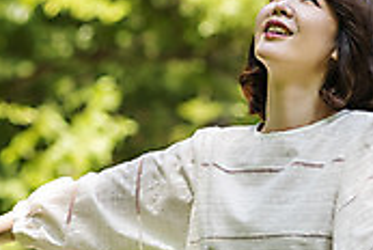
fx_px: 3051
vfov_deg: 4.7
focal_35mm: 294
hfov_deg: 7.0
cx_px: 294
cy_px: 91
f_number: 2.2
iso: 100
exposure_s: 1/640
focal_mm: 85
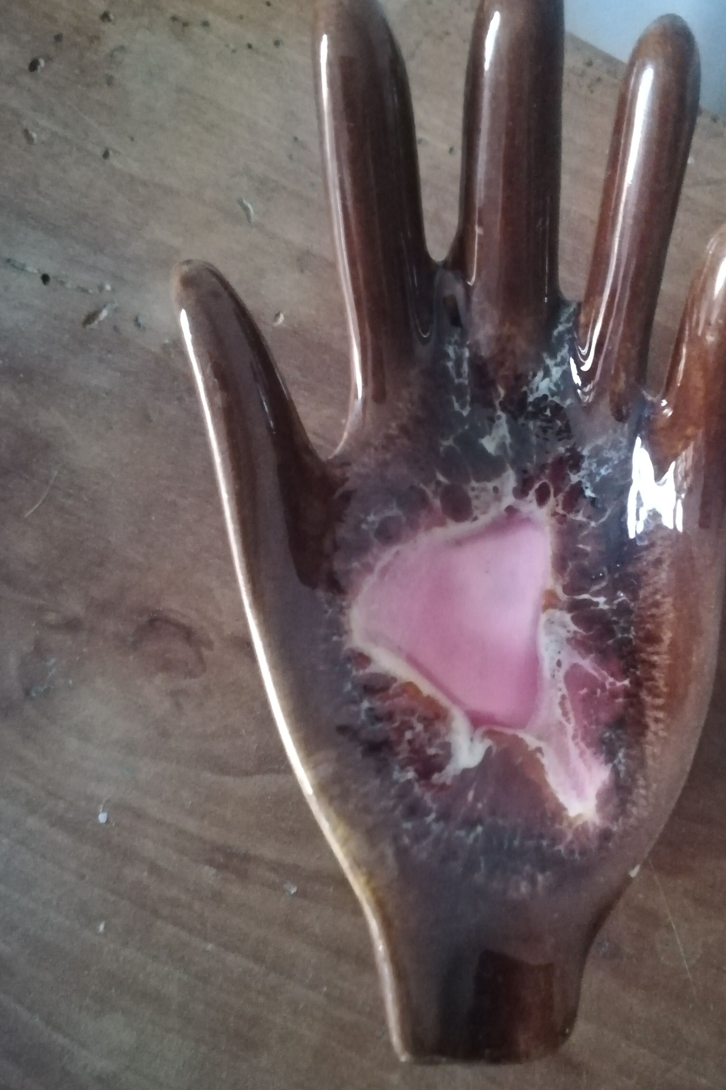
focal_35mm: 34
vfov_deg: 55.8
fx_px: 1028
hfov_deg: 38.3
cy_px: 541
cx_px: 505
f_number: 2.2
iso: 3200
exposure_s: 1/14.3
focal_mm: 3.83
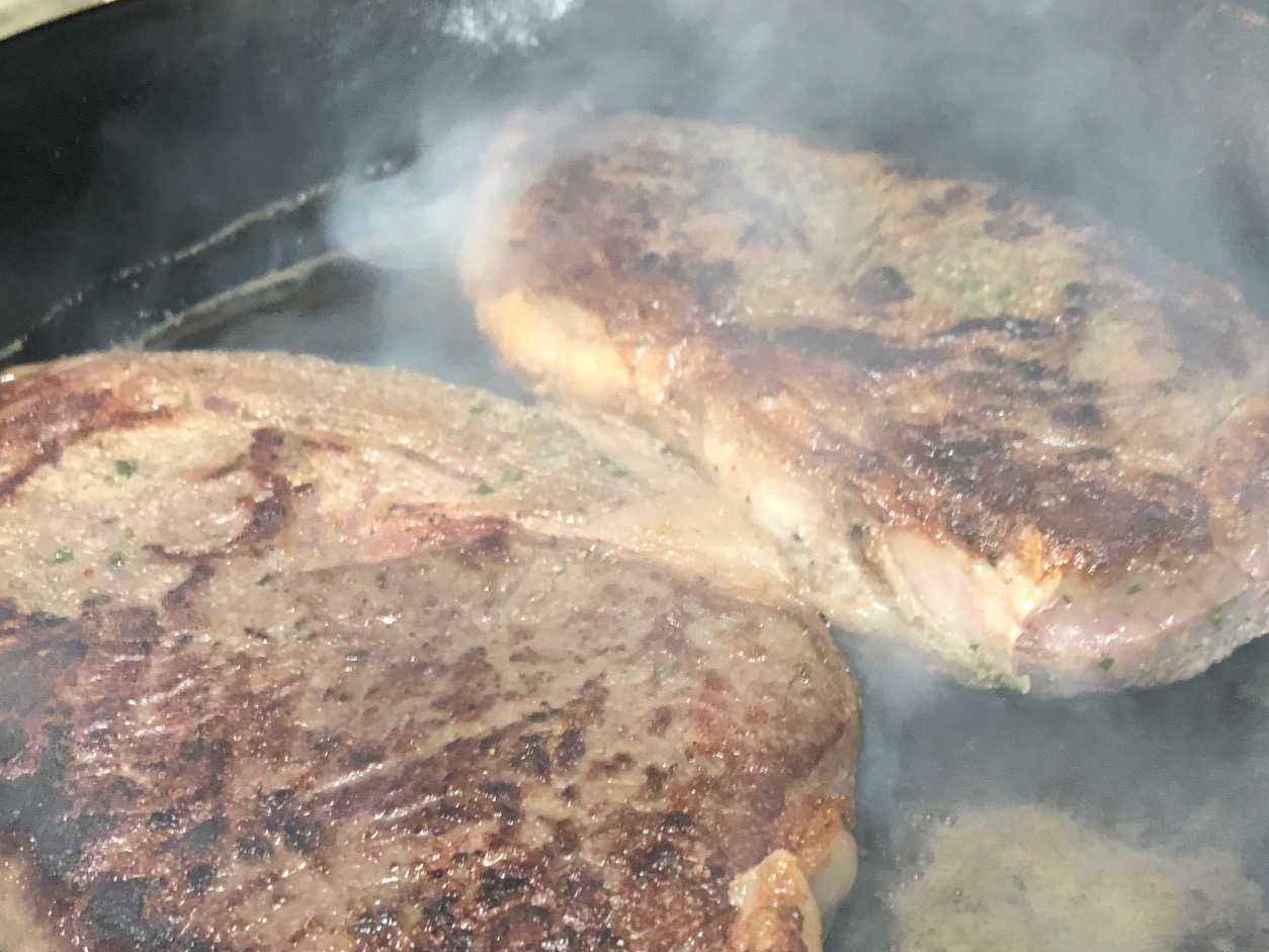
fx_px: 1650
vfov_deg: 32.0
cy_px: 618
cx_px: 704
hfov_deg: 42.0
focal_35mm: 45
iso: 100
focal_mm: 3.99
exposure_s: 1/9
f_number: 1.8
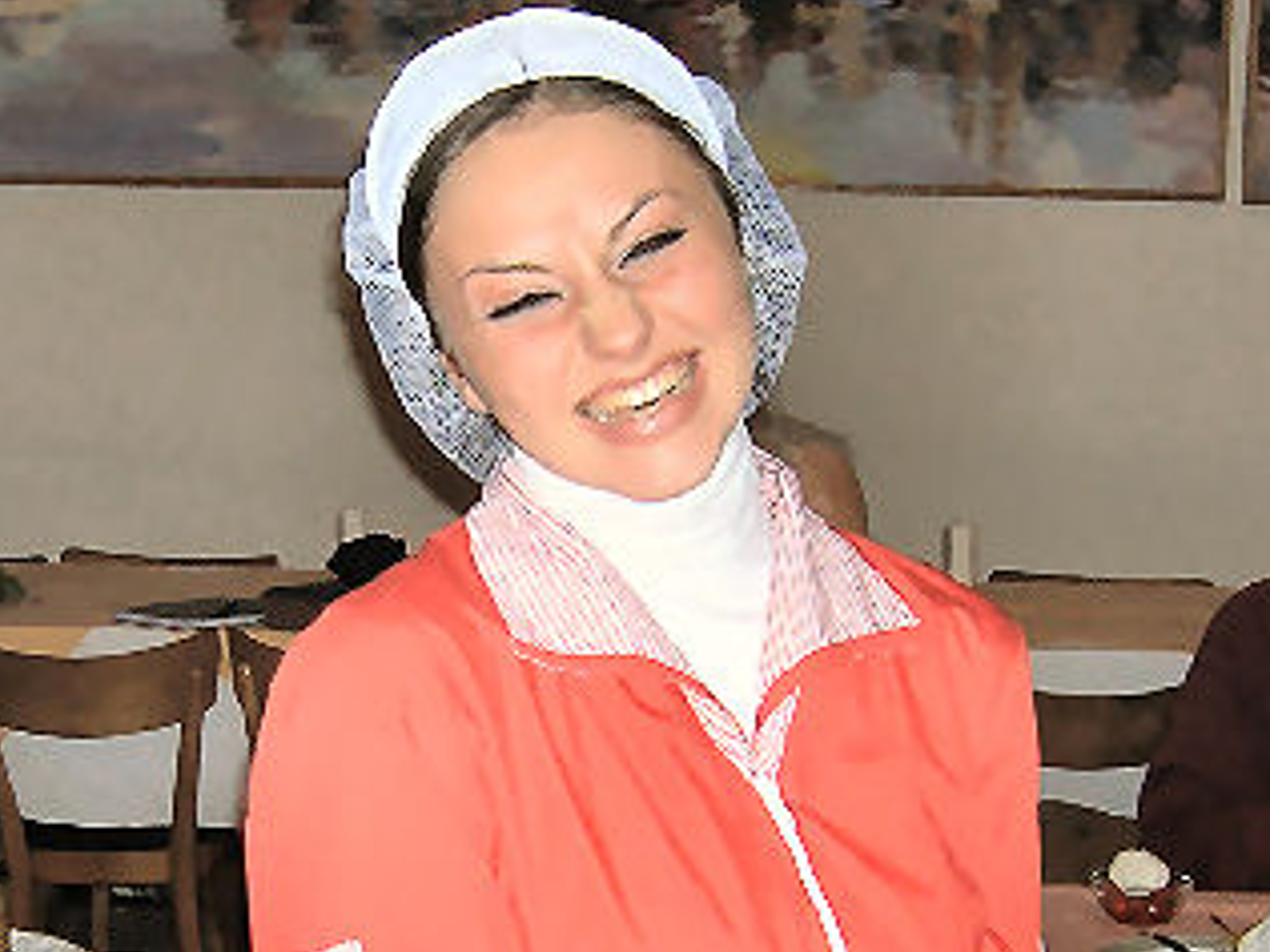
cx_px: 470
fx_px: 3155
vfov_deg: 16.9
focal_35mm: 86
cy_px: 874
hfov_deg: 22.7
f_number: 2.9
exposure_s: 1/60.1
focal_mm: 5.7
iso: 63
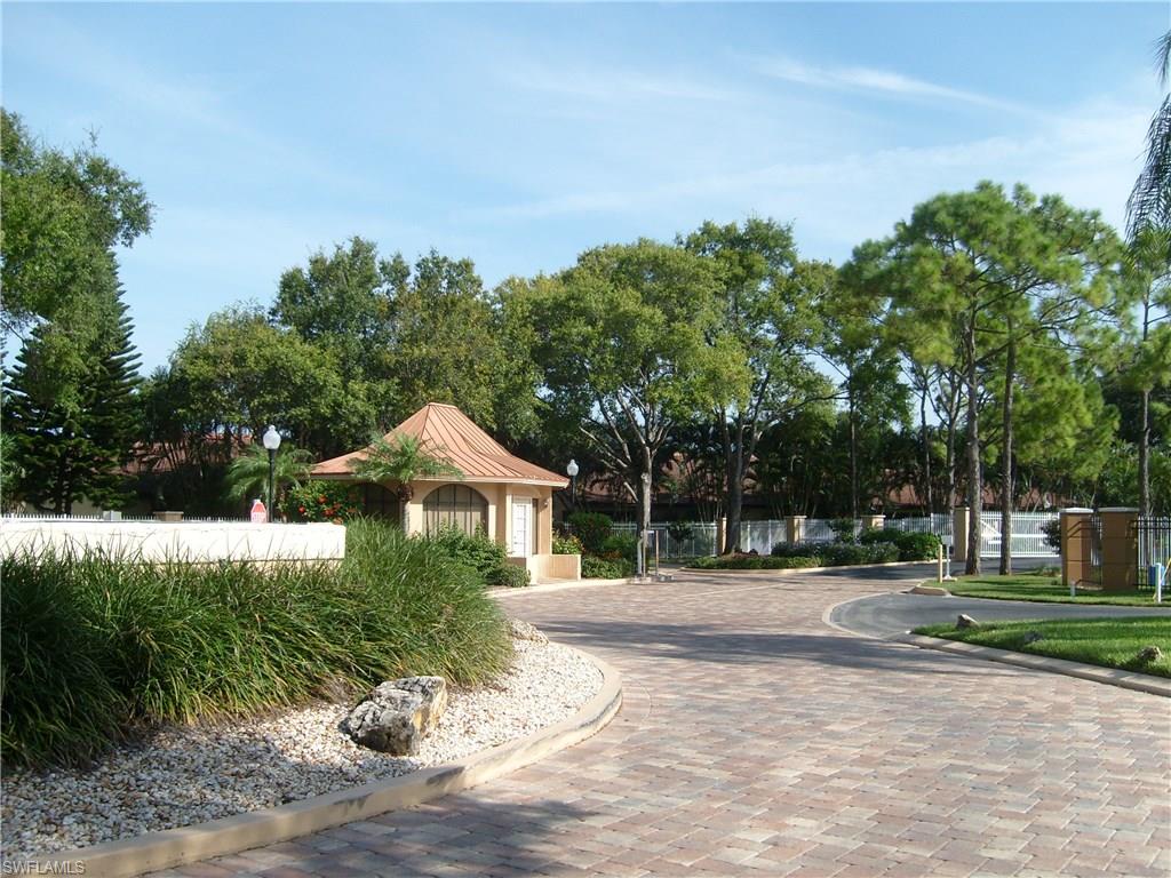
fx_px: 1184
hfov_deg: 52.6
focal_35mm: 35
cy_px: 439
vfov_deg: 40.7
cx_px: 586
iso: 80
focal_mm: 5.8
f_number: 7.1
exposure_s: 1/250
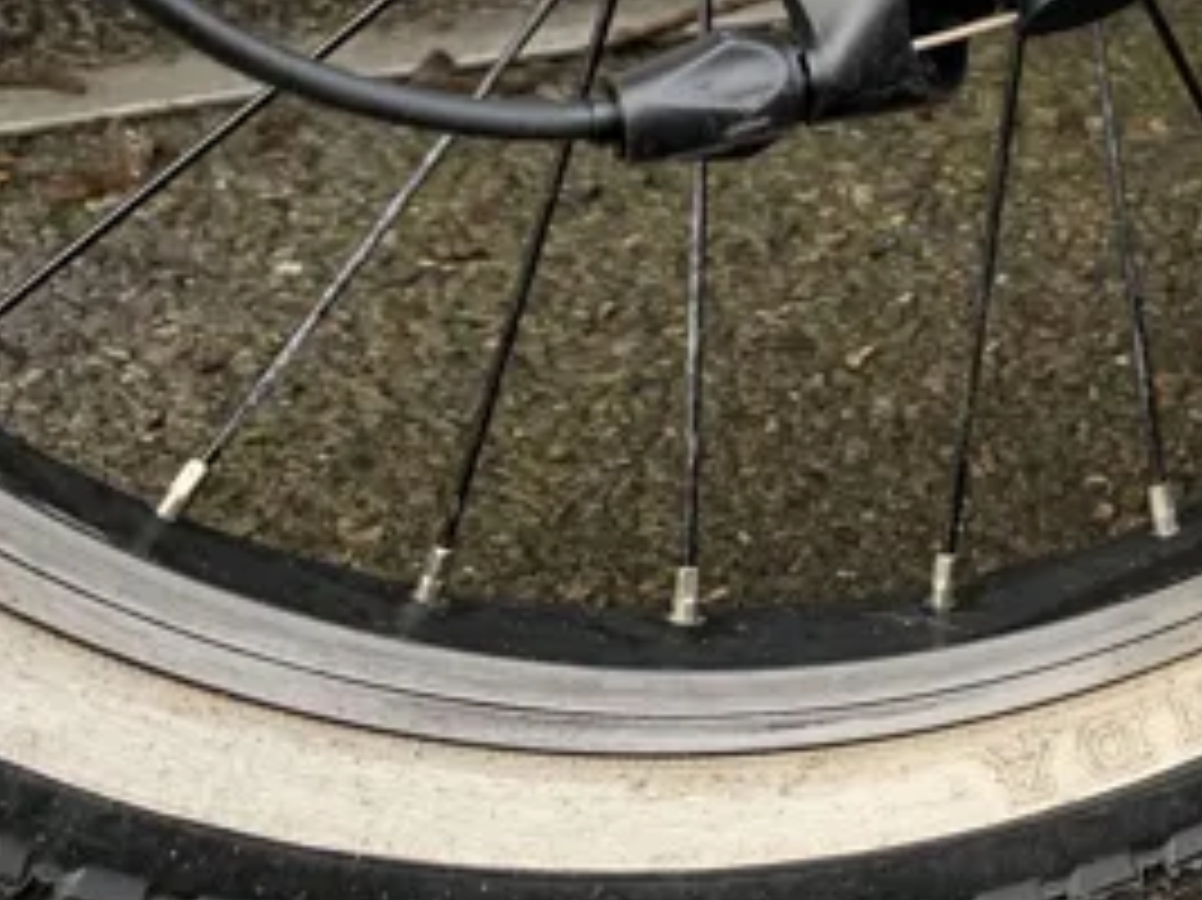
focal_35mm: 78
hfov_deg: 22.4
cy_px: -333
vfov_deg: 17.5
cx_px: 1562
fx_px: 2707
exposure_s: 1/121
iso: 64
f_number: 1.8
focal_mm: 4.25
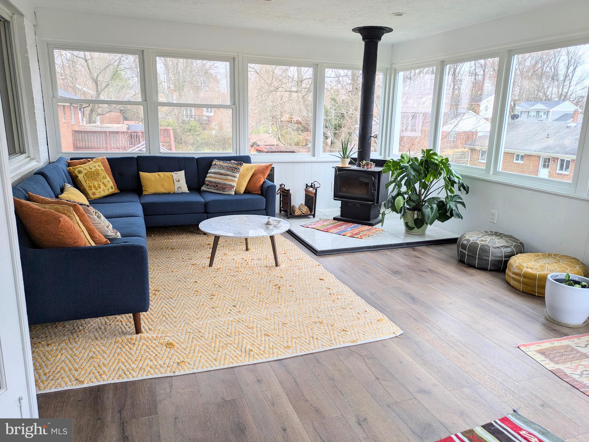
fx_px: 426
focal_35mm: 25
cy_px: 221
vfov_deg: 54.9
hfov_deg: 69.4
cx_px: 294
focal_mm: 5.43
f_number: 1.89
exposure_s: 1/166
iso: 41
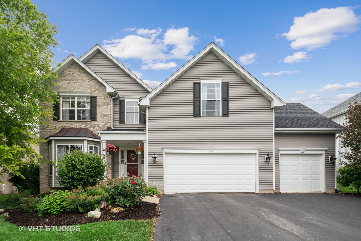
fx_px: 170
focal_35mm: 17
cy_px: 120
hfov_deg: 93.3
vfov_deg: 70.4
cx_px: 180
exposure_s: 1/125
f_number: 8
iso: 400
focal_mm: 17
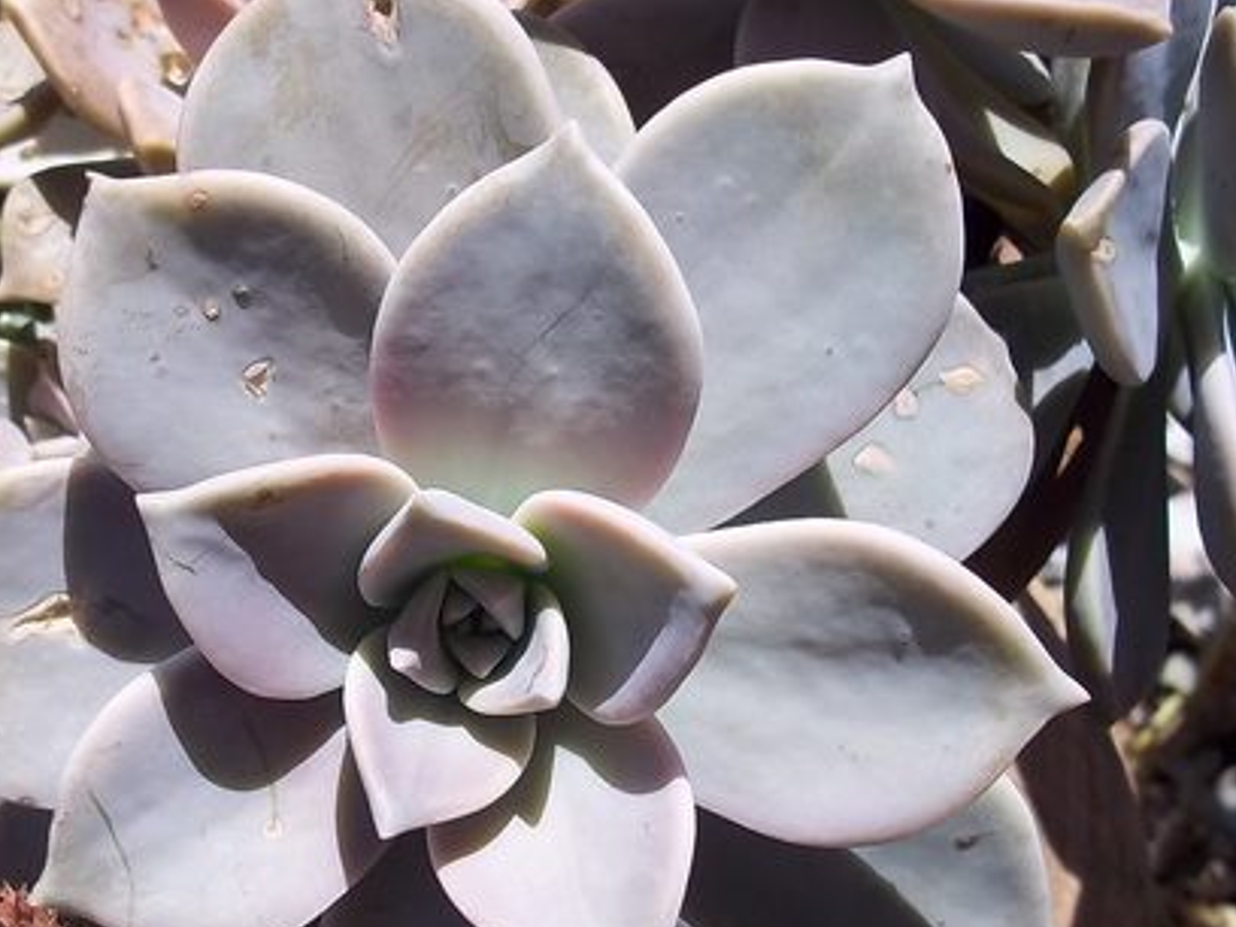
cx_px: 400
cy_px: 579
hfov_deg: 35.8
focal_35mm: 53
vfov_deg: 27.4
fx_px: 1892
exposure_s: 1/200
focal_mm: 6.5
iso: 80
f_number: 8
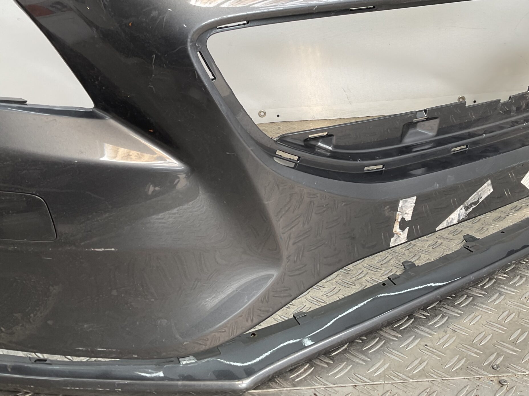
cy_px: 131
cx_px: 310
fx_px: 611
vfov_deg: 35.6
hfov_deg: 46.6
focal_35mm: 40
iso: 16
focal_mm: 3
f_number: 1.8
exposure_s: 1/128
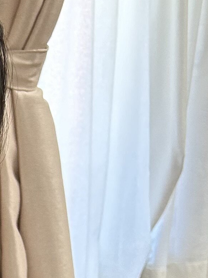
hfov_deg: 10.2
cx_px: -194
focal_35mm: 136
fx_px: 1090
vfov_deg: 12.7
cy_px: 561
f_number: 1.5
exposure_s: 1/120
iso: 100
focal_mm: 5.7
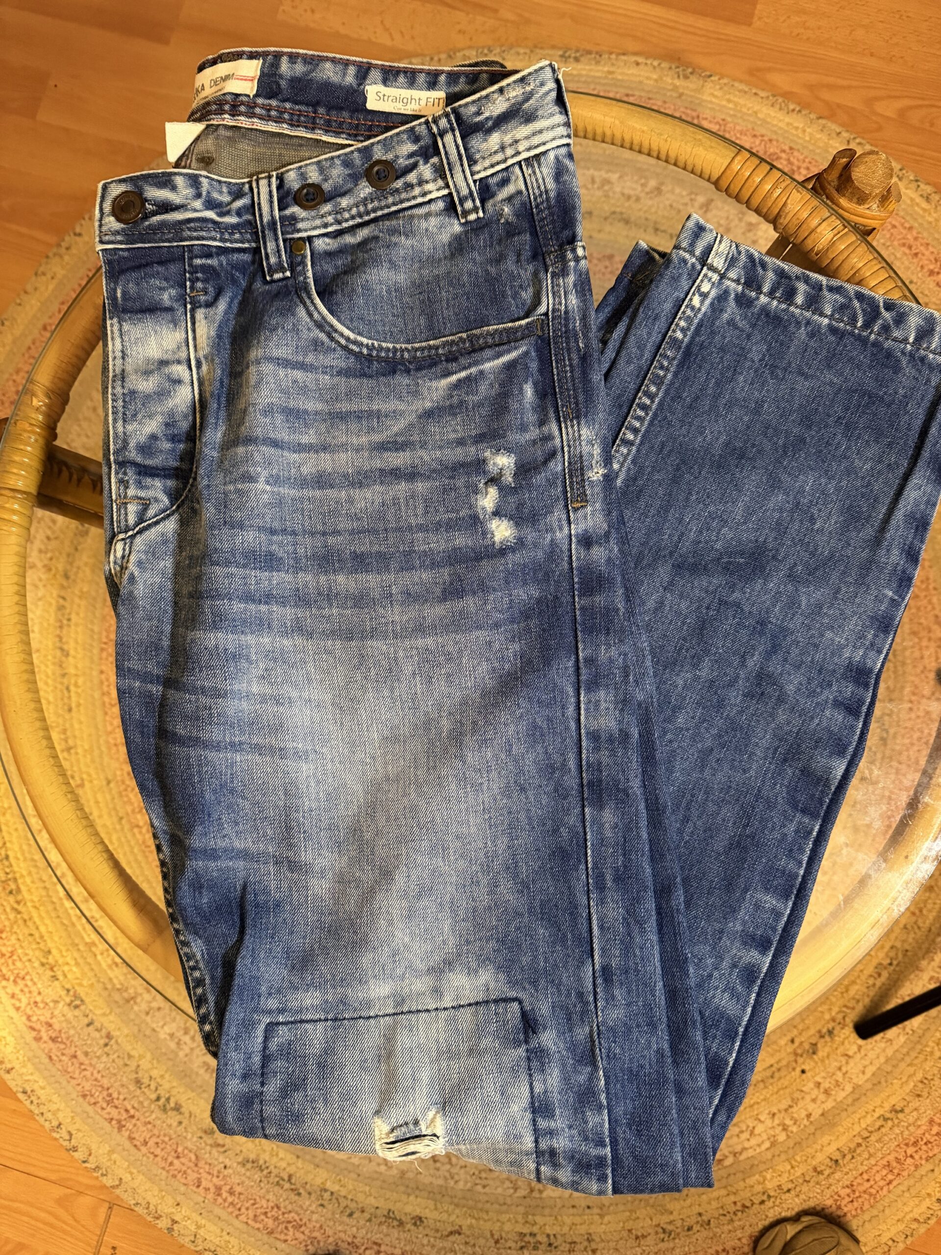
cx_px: 470
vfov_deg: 71.6
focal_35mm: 24
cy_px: 628
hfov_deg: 56.8
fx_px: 870
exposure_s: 1/33
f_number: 1.78
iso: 640
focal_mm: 6.76
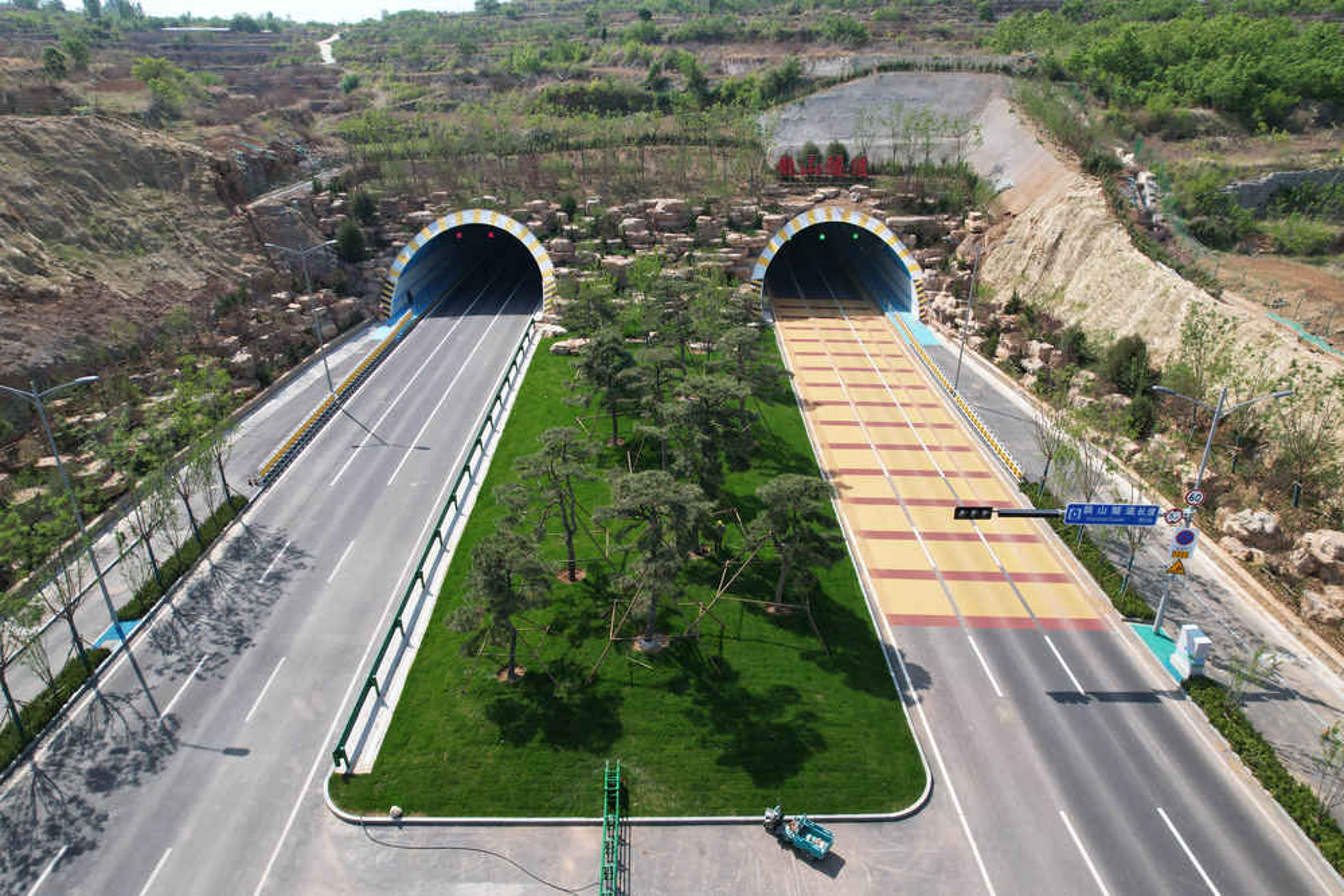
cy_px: 448
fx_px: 821
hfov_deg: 78.6
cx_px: 672
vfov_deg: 57.2
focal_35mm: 22
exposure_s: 1/1600
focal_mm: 8.38
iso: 130
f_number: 2.8
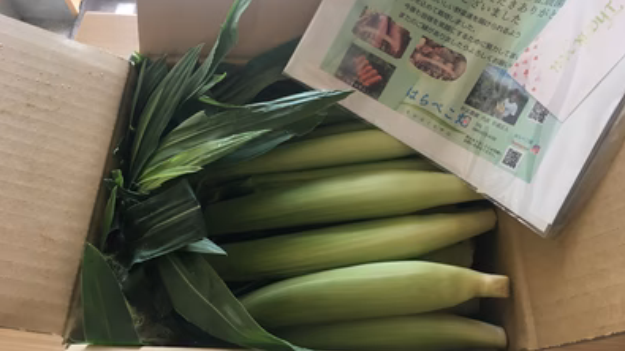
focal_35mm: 32
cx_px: 315
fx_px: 530
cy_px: 133
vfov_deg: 36.5
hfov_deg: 61.0
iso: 25
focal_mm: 4.15
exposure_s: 1/30
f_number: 2.2
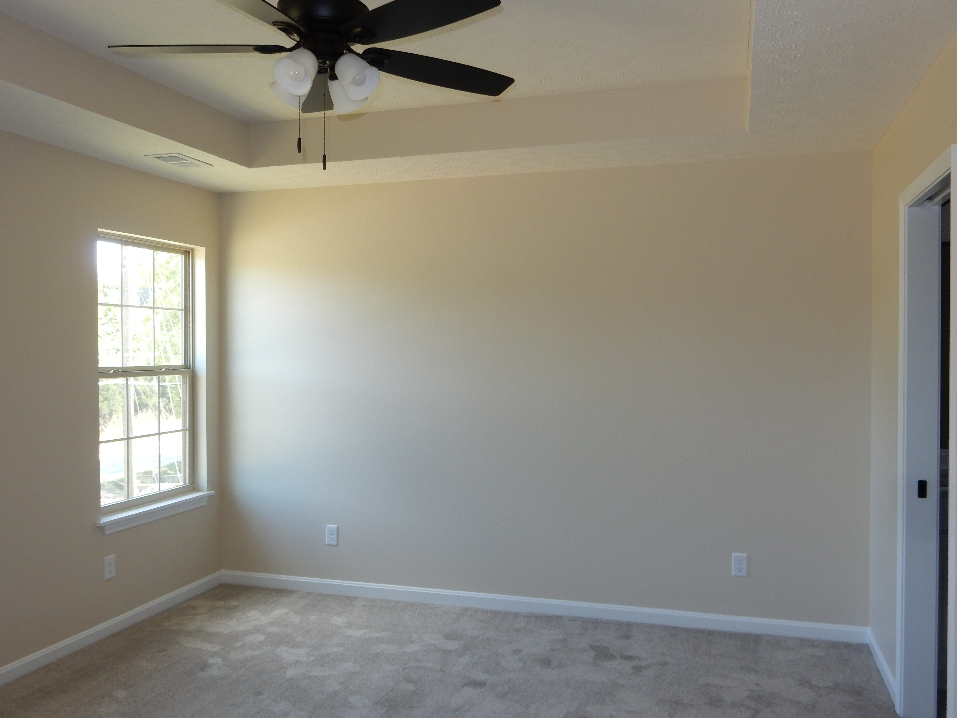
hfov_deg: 60.0
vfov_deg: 46.8
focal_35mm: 30
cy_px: 359
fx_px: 829
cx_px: 478
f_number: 4
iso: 140
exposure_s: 1/30
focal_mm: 5.4
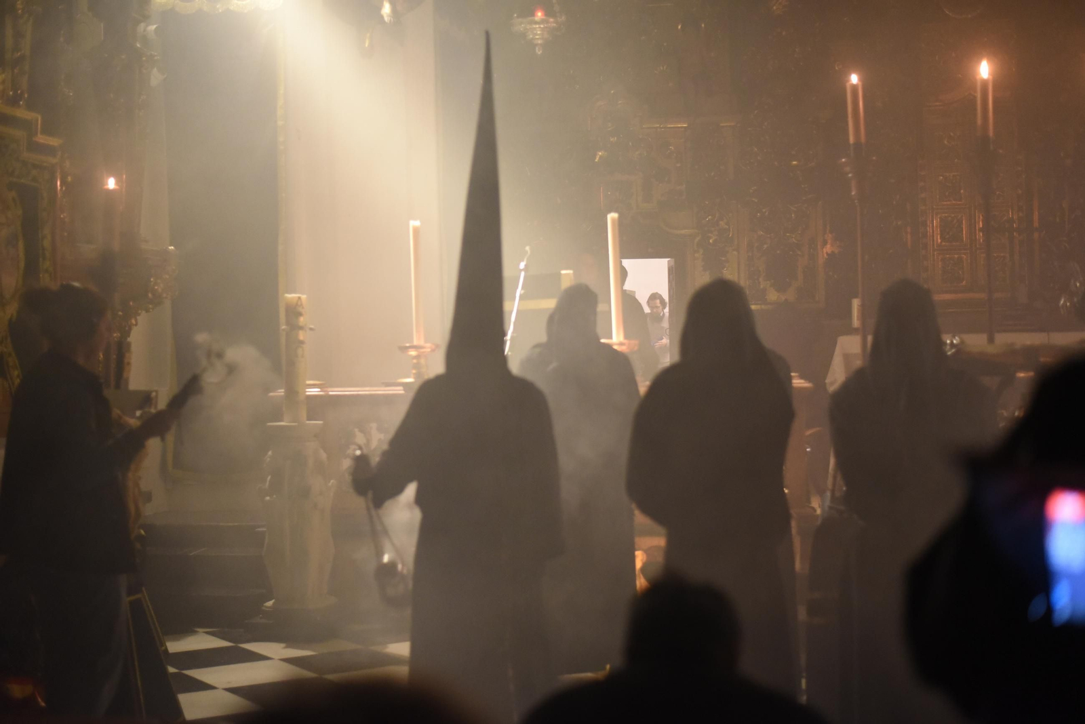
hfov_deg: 39.6
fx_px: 1507
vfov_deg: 27.0
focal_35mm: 50
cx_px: 542
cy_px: 362
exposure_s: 1/50
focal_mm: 50
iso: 4000
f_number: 1.8
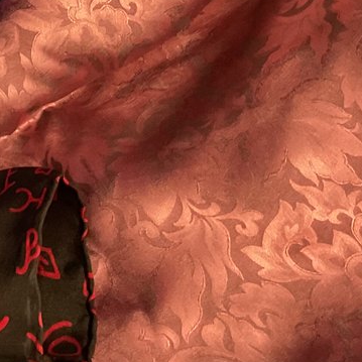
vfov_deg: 15.5
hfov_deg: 16.1
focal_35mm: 108
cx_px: 115
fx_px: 1278
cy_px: -87
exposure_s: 1/40
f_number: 1.8
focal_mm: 3
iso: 320
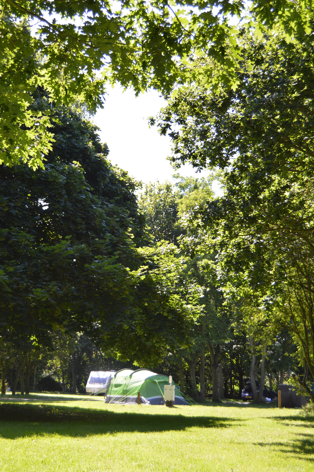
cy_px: 236
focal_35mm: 52
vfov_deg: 37.9
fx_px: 688
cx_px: 157
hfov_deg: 25.7
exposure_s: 1/125
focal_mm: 35
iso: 100
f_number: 4.5
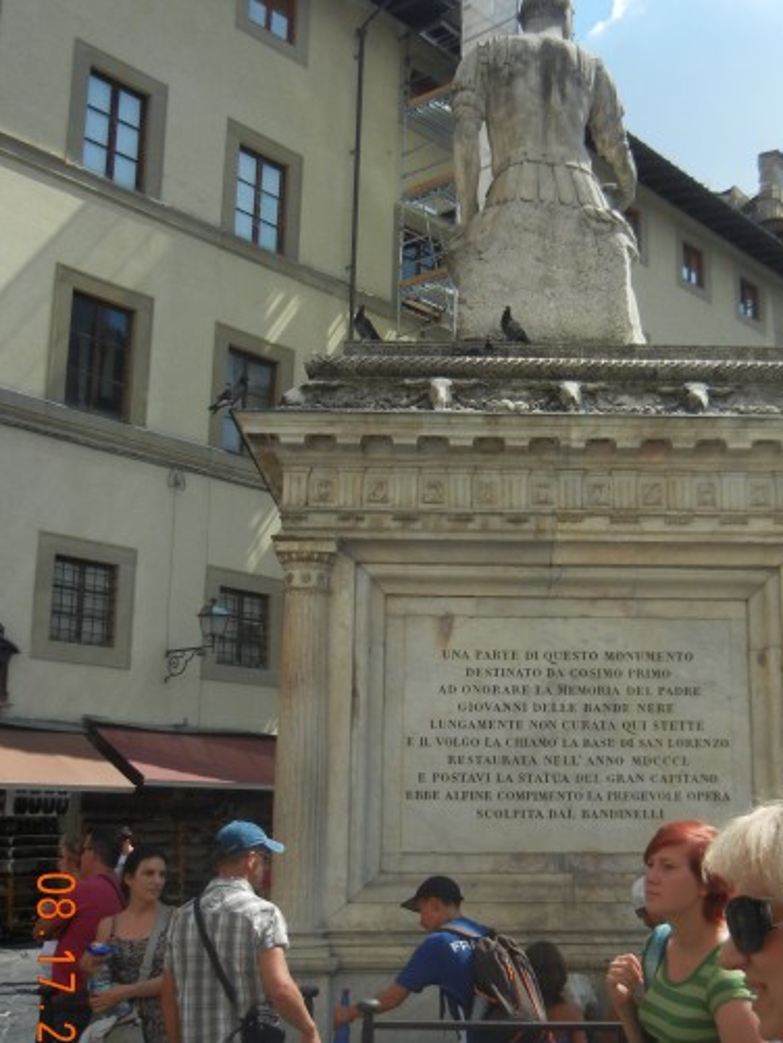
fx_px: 1387
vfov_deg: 41.2
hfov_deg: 31.3
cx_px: 531
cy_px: 564
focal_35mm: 46
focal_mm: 5.4
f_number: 7
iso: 160
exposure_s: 1/375
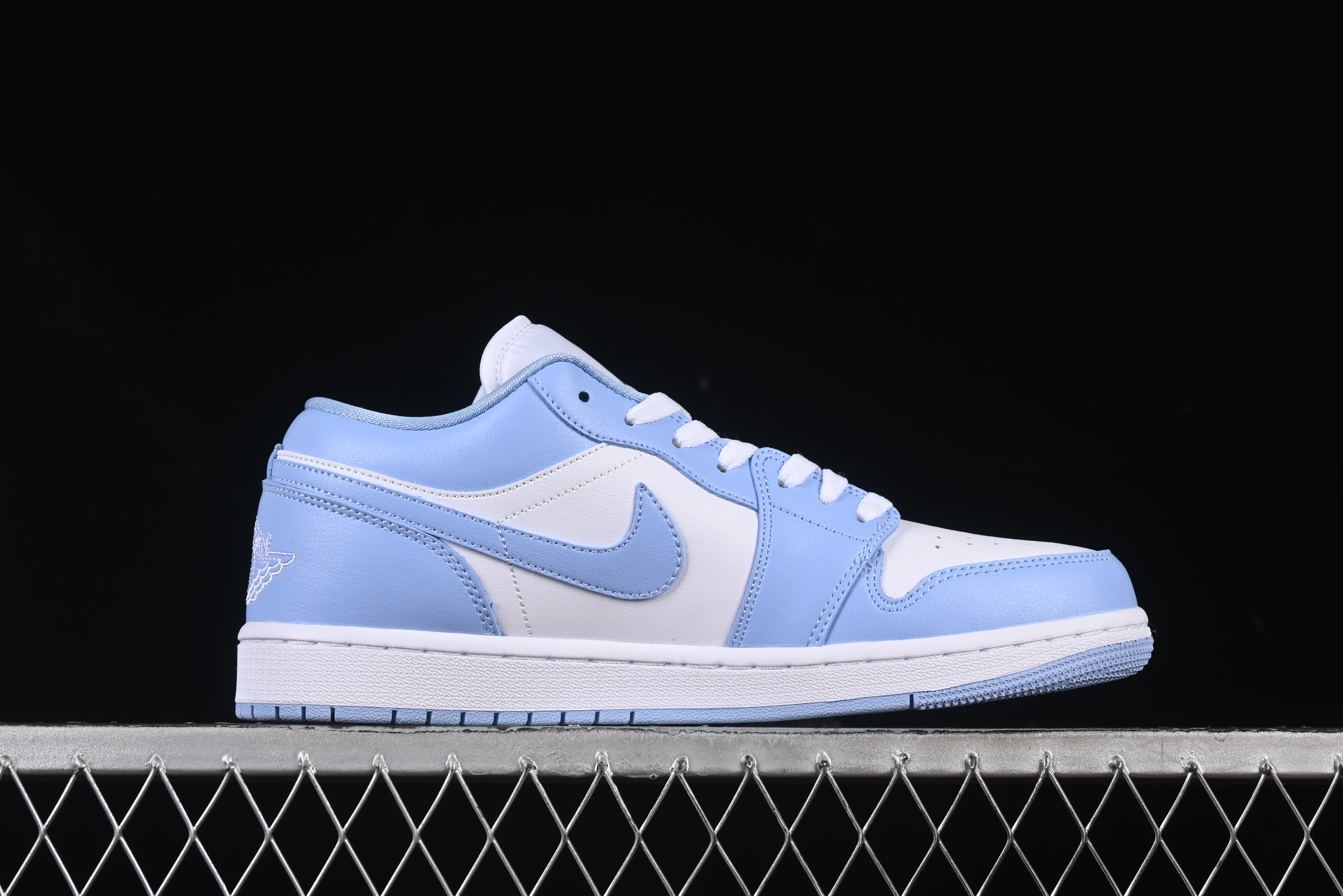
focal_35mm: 75
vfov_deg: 18.2
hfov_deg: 27.0
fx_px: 2798
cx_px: 672
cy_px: 448
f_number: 8
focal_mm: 50
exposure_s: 1/80
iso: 160
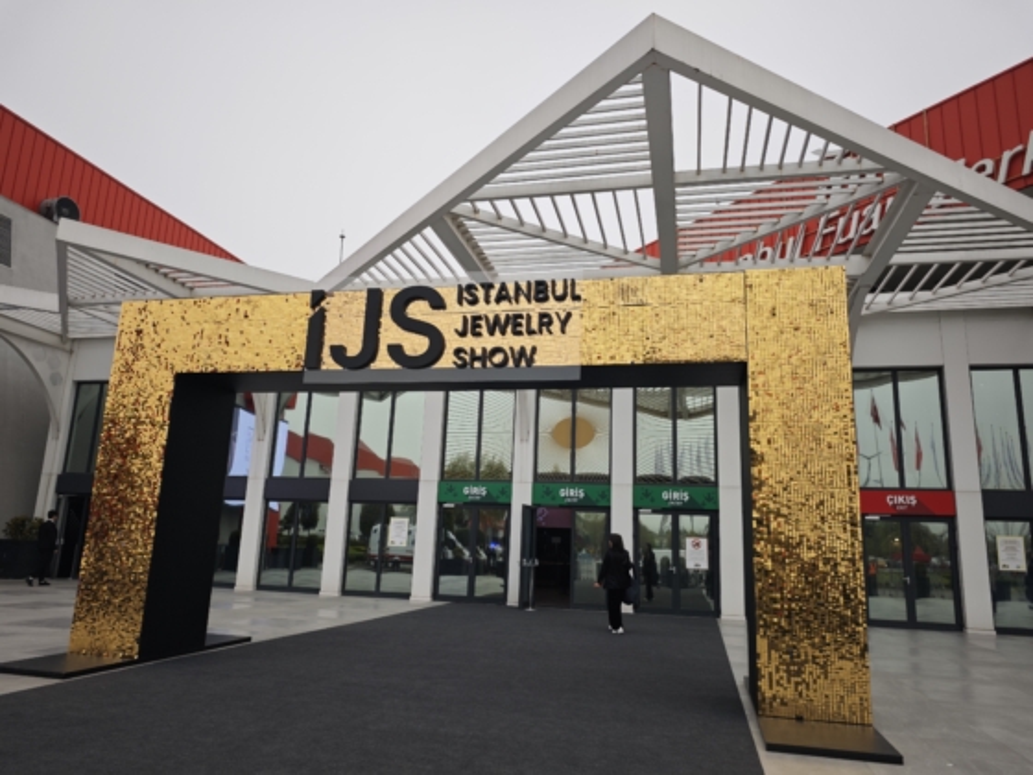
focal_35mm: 23
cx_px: 516
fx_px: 686
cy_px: 388
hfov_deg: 73.9
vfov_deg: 58.9
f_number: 1.42
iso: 50
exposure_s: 1/954
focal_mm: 6.68
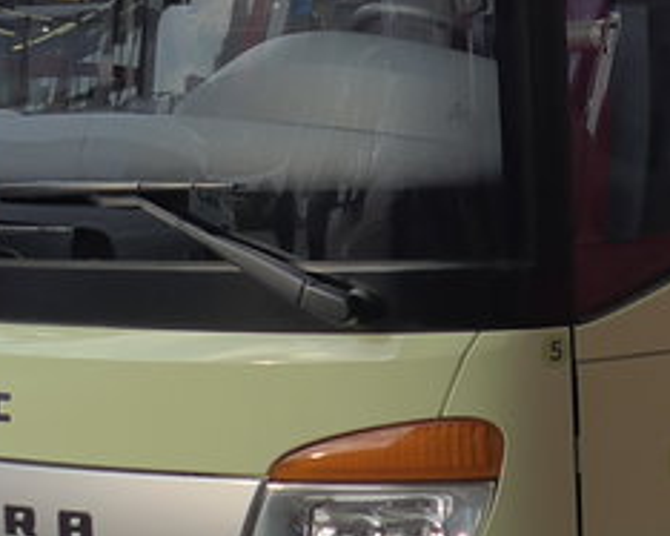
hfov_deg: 12.9
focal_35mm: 145
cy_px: -95
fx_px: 2874
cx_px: 862
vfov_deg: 10.5
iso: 160
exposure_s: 1/640
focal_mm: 6
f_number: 2
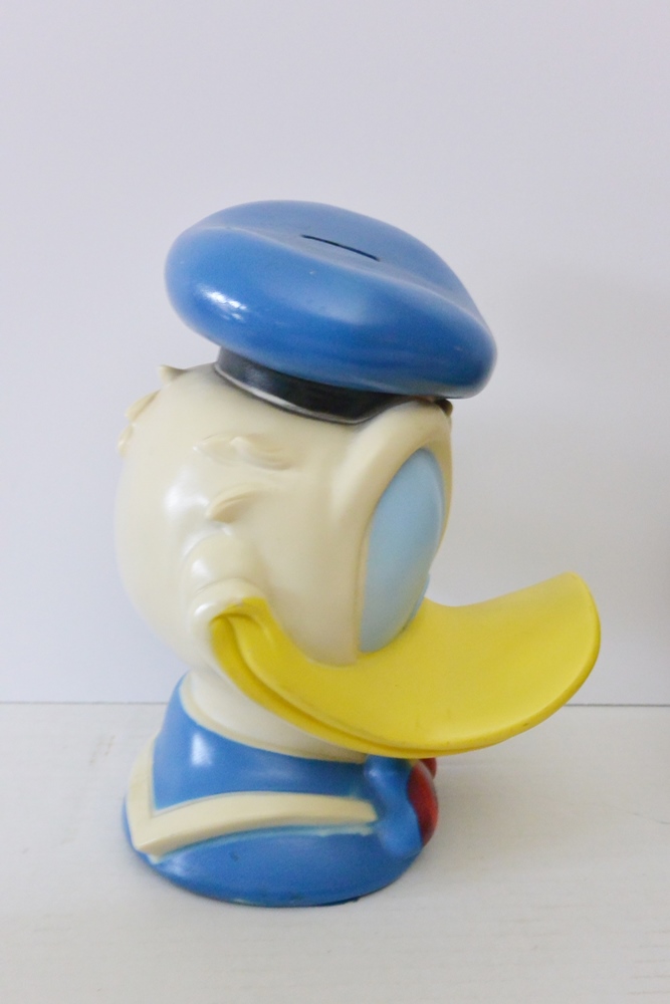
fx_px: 1116
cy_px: 502
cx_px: 335
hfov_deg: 33.4
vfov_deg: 48.5
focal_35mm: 40
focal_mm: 15.1
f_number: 4.2
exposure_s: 1/30
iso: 1250
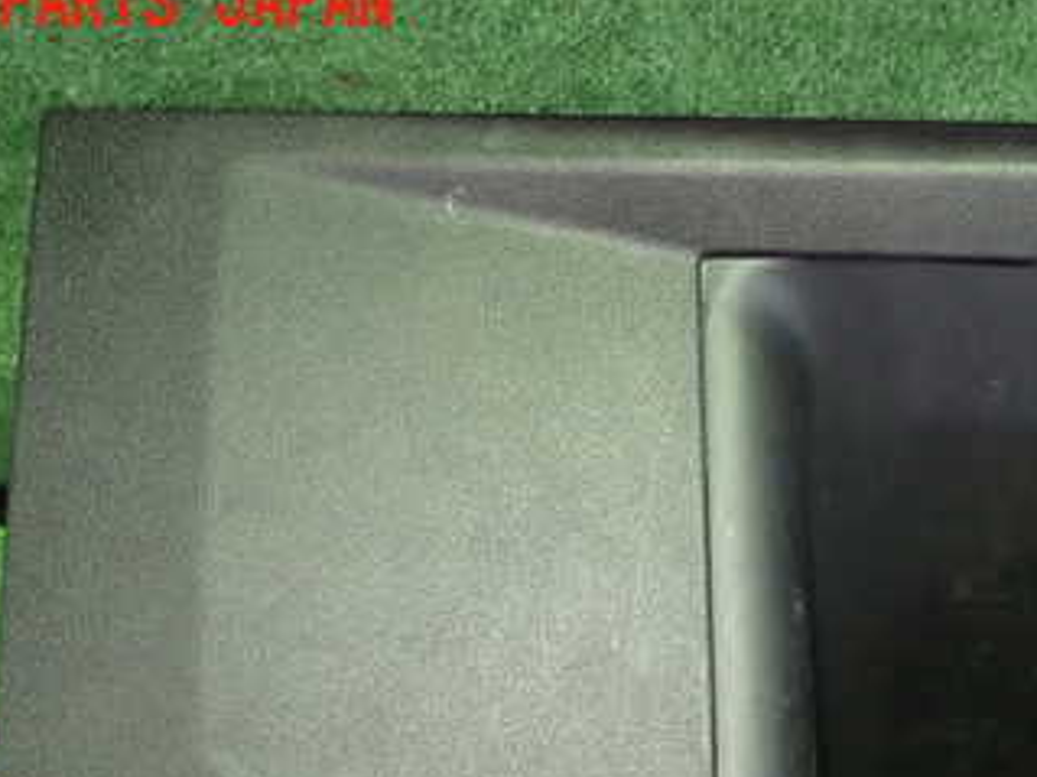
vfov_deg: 29.6
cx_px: 777
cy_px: 696
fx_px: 1407
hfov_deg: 39.4
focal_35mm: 47
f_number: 2
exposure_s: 1/30
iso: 800
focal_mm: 4.5
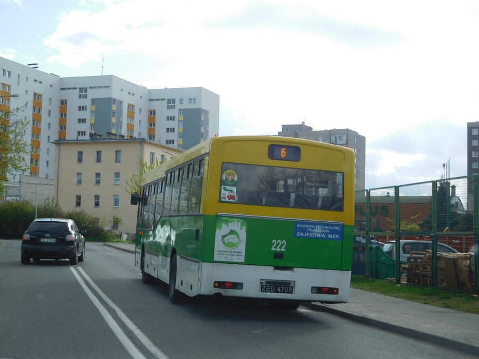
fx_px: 858
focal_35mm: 62
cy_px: 180
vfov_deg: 23.7
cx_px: 240
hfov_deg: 31.2
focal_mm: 11.1
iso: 125
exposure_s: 1/500
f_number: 4.4
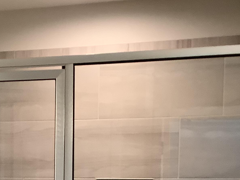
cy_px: 216
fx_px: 541
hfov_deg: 24.7
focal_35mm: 78
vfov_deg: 18.0
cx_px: 55
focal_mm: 3.3
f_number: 2.4
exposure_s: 1/60
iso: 250
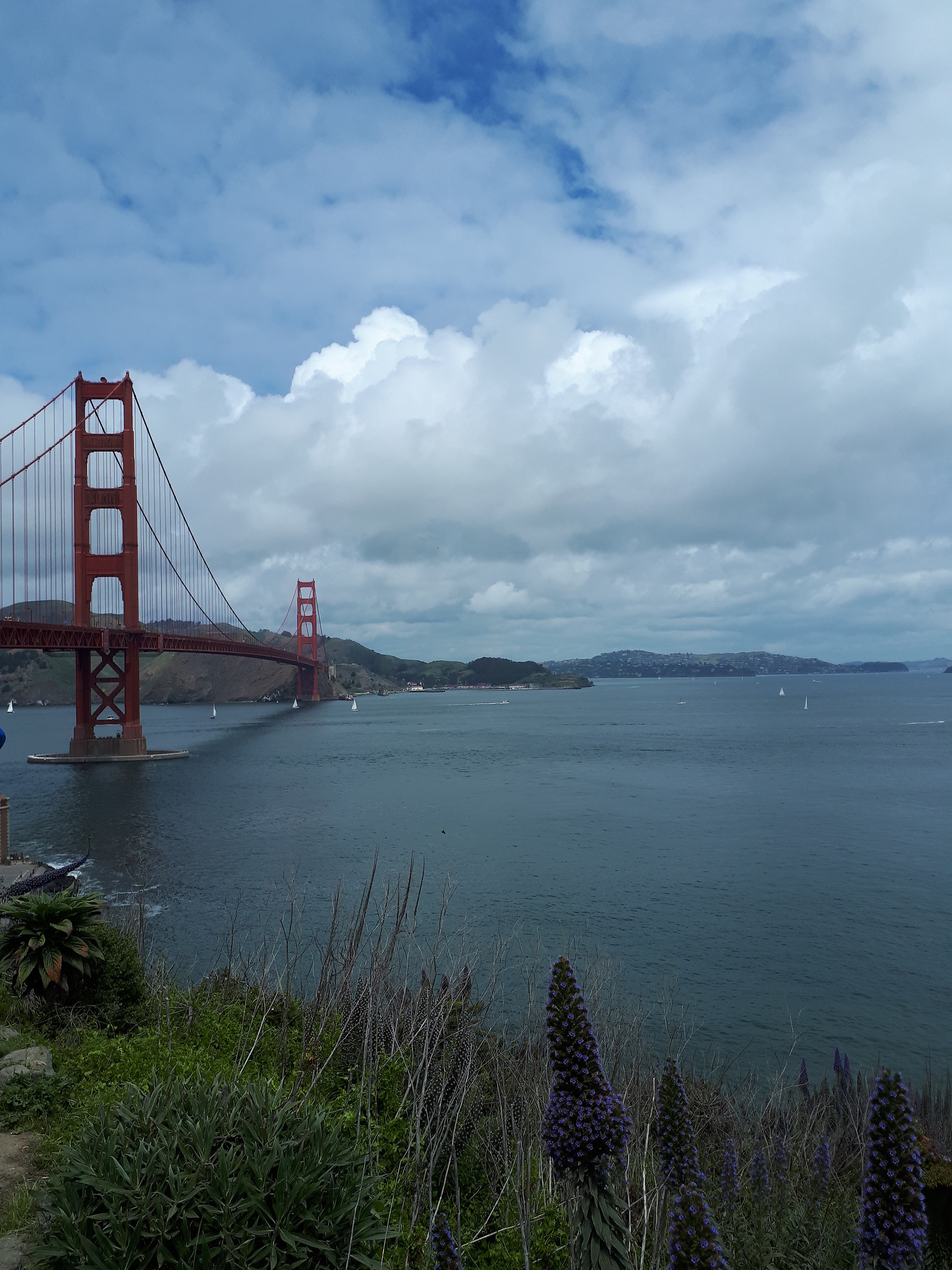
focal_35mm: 27
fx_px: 990
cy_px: 635
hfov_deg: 51.4
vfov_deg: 65.3
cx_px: 476
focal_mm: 3.6
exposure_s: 1/2674
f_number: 1.9
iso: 40
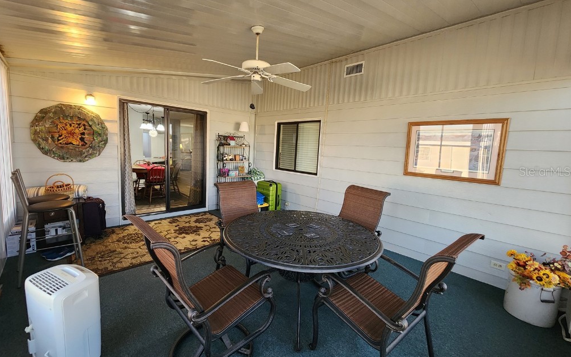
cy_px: 171
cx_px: 283
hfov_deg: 105.3
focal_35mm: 14
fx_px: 218
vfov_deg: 78.6
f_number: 2.2
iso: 320
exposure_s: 1/60
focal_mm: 2.2
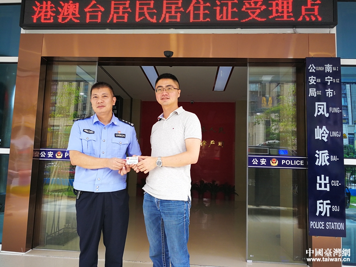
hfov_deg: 65.3
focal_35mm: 27
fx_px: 278
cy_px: 134
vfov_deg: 51.4
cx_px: 178
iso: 100
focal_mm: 3.95
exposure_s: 1/100
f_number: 2.2
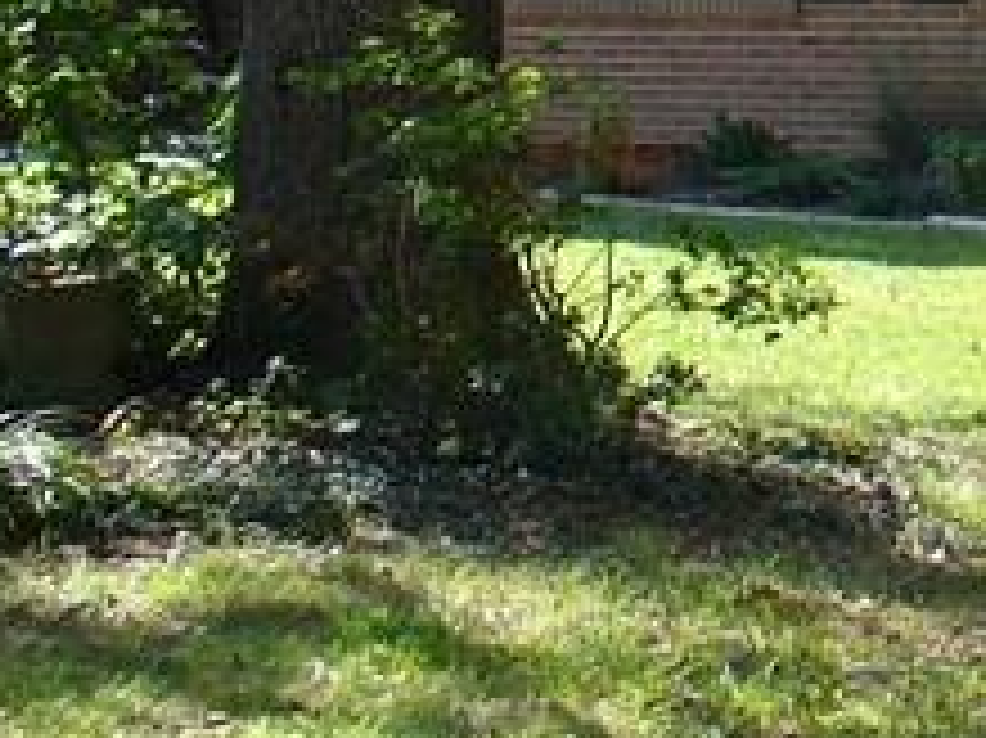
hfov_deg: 10.5
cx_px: 2004
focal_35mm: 173
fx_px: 4925
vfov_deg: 8.3
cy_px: -454
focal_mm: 6.1
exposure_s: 1/250
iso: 80
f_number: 2.8
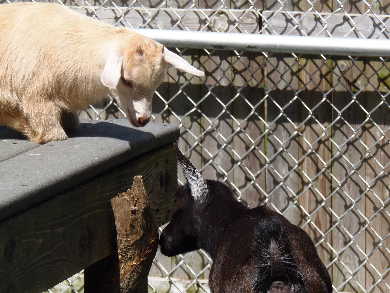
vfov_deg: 7.0
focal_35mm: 211
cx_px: 195
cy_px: 146
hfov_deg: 9.4
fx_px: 2377
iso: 64
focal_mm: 39.2
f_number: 5
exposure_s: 1/320
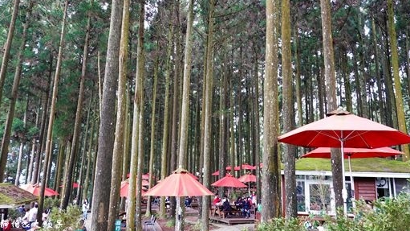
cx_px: 217
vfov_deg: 36.5
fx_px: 348
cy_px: 92
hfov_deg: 61.0
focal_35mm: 32
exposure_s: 1/30
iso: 125
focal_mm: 9
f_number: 2.8
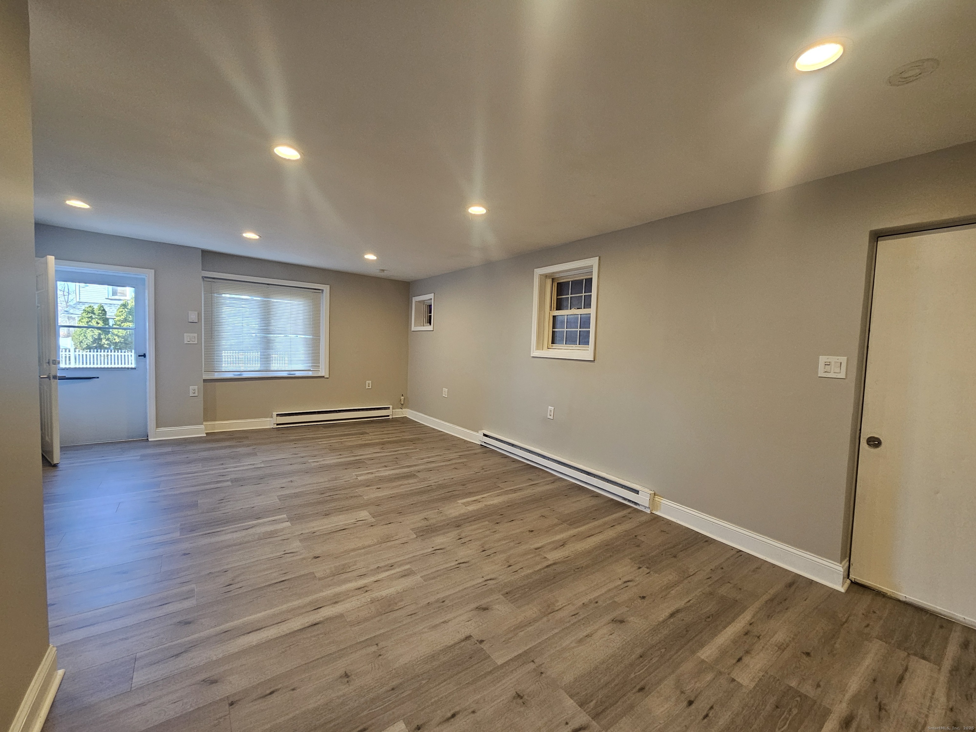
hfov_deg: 106.2
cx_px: 488
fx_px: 367
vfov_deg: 89.9
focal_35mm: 13
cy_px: 366
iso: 200
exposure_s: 1/60
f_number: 2.2
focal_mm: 2.2
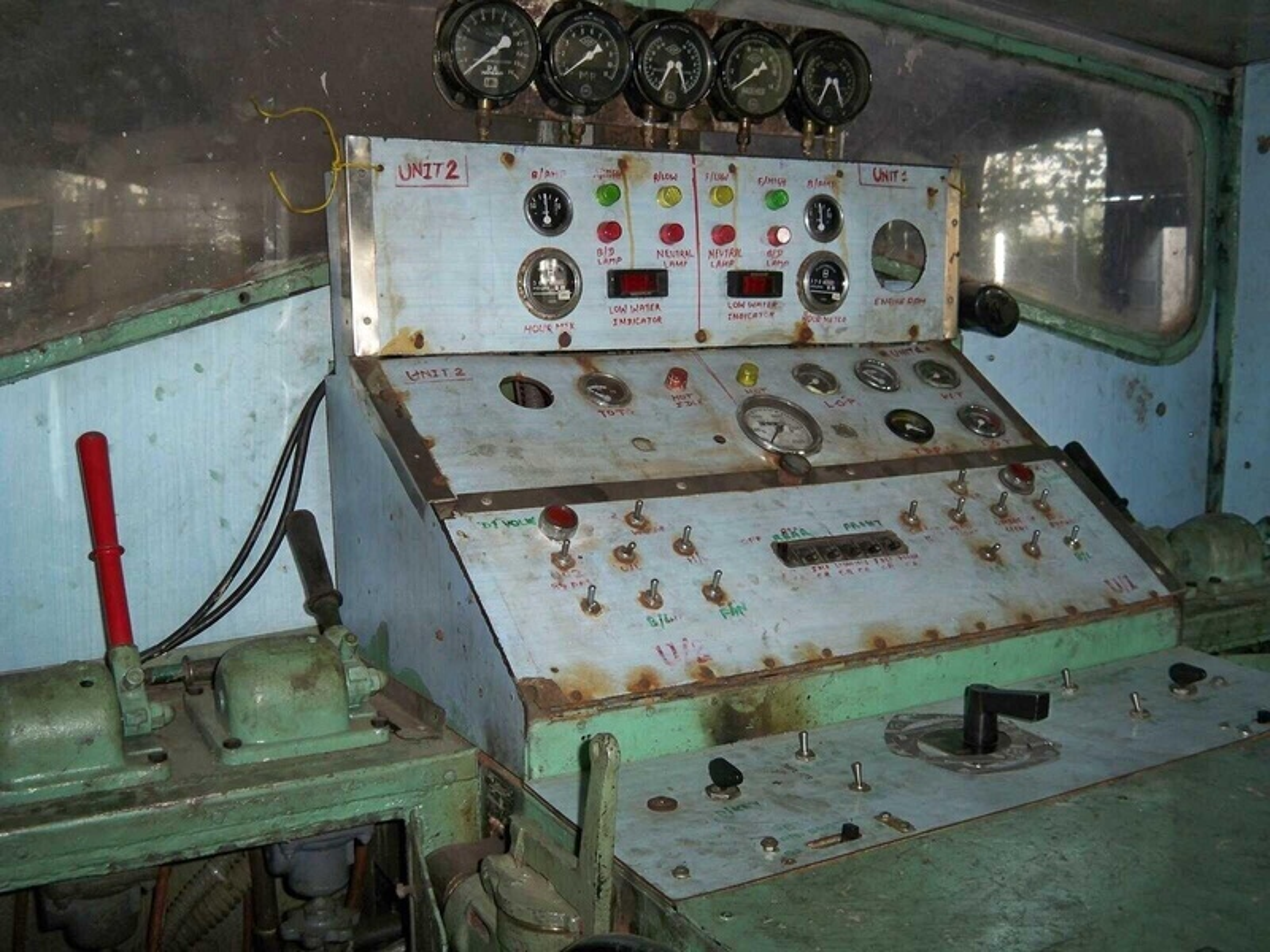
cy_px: 476
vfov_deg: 38.7
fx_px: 1357
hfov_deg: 50.1
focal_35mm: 37
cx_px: 635
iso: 200
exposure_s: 1/30
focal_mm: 7.9
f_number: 3.1
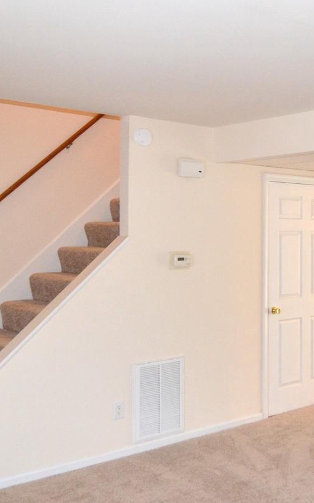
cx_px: 362
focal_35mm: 46
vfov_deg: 43.4
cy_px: 219
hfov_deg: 25.5
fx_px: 630
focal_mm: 12
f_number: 4
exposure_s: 1/60
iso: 800
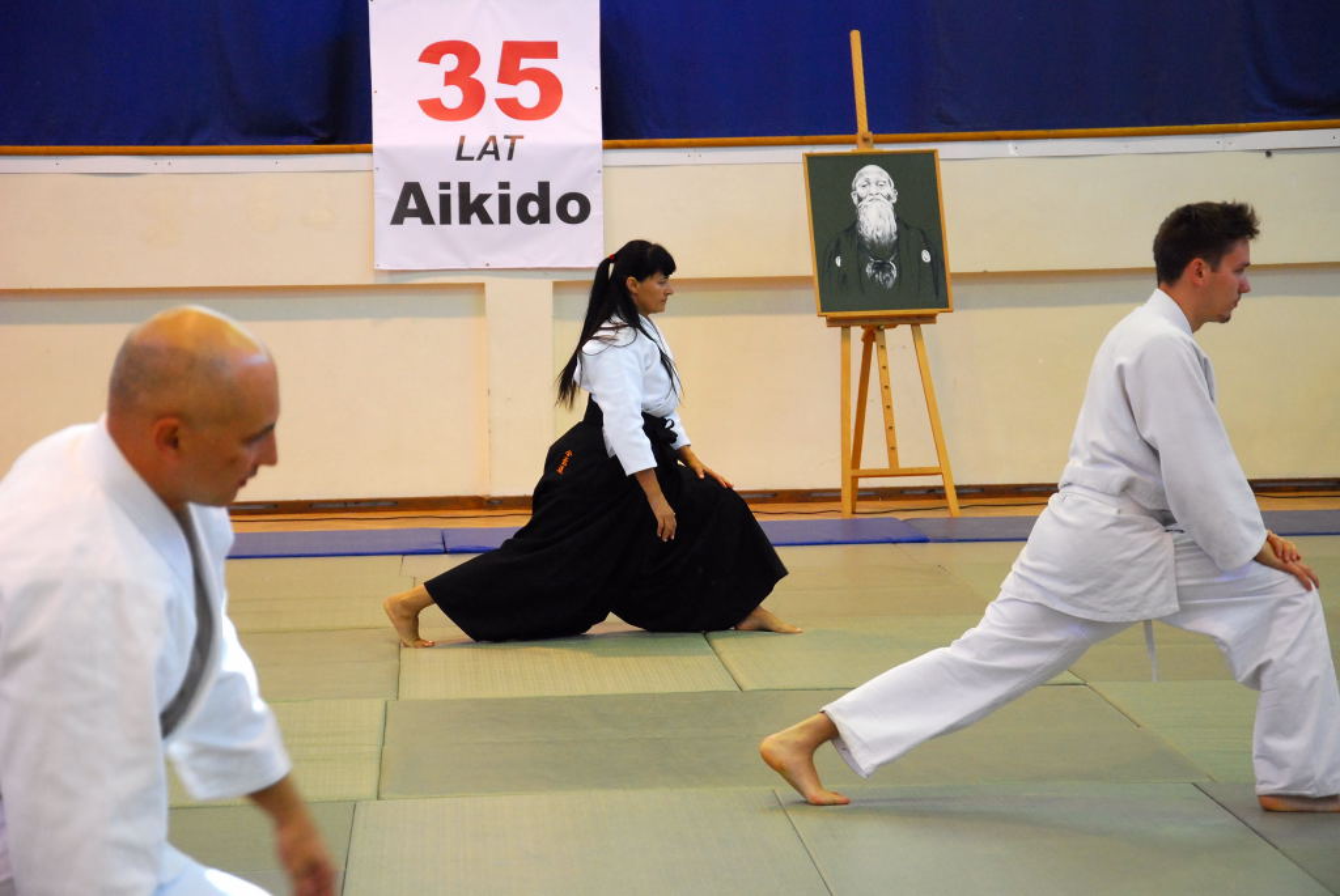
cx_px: 670
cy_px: 448
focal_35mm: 112
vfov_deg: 12.2
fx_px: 4192
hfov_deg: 18.2
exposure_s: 1/40
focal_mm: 75
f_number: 5.6
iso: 800
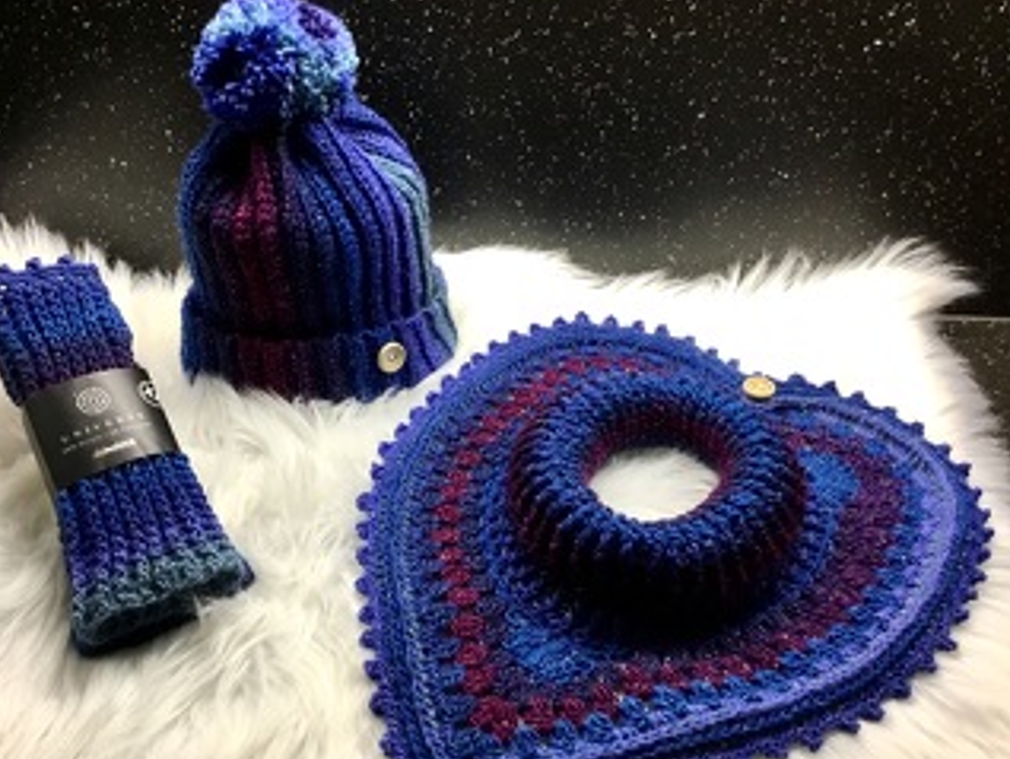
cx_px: 462
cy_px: 387
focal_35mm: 34
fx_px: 993
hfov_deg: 53.9
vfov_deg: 41.8
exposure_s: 1/33
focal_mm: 3.3
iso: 50
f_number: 2.4
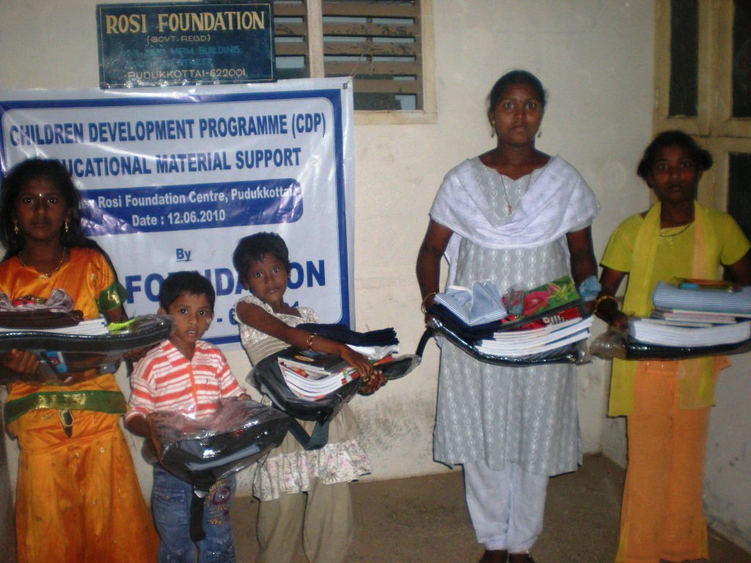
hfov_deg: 49.0
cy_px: 282
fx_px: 824
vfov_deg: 37.7
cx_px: 376
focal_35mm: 38
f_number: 3.1
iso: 207
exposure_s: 1/60
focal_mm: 6.3
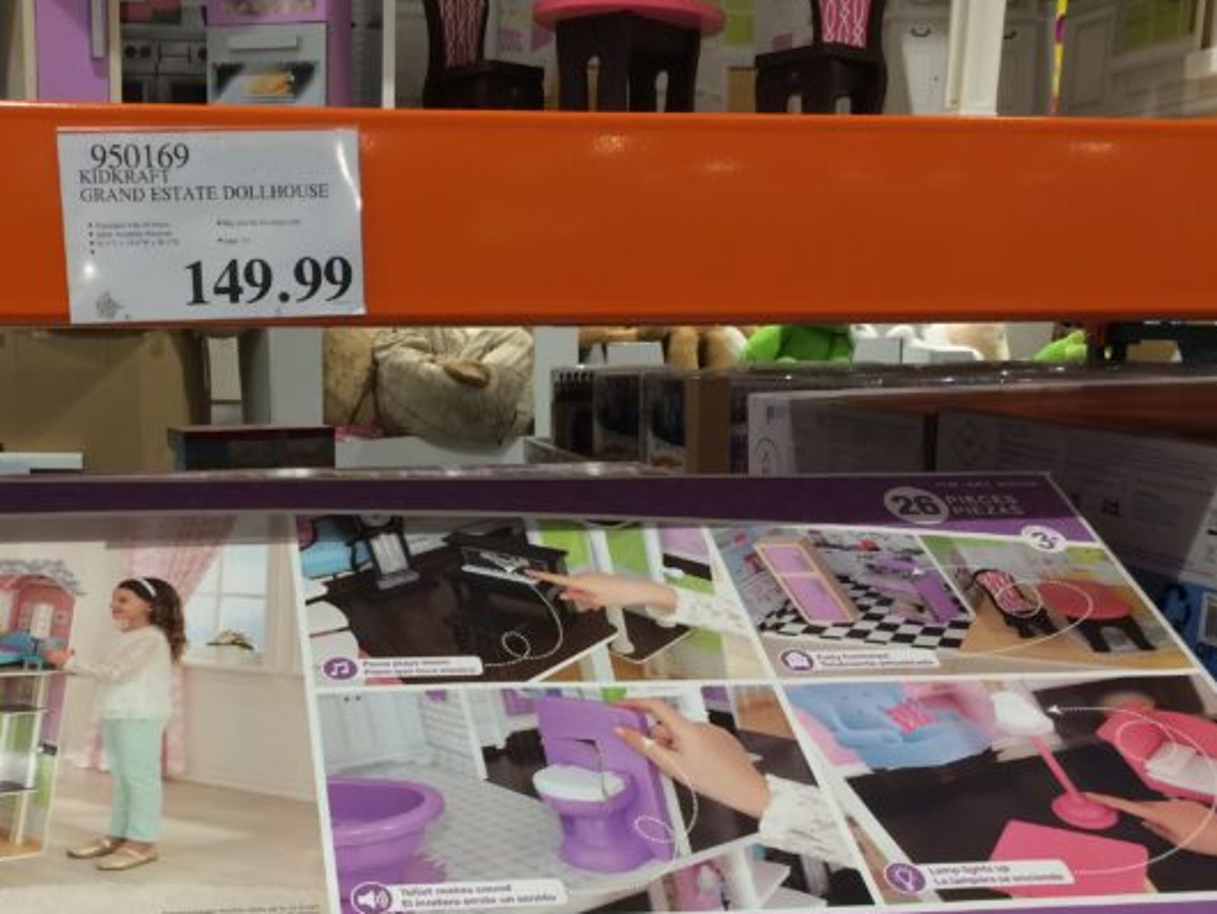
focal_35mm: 42
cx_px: 370
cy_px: 627
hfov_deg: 43.9
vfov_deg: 34.0
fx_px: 1477
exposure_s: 1/30
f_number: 2.2
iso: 100
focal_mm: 4.15
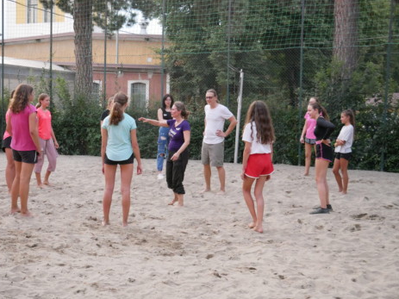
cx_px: 189
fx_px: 622
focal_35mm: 54
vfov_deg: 27.0
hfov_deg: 35.5
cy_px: 146
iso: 3200
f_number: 5
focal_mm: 25
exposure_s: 1/640
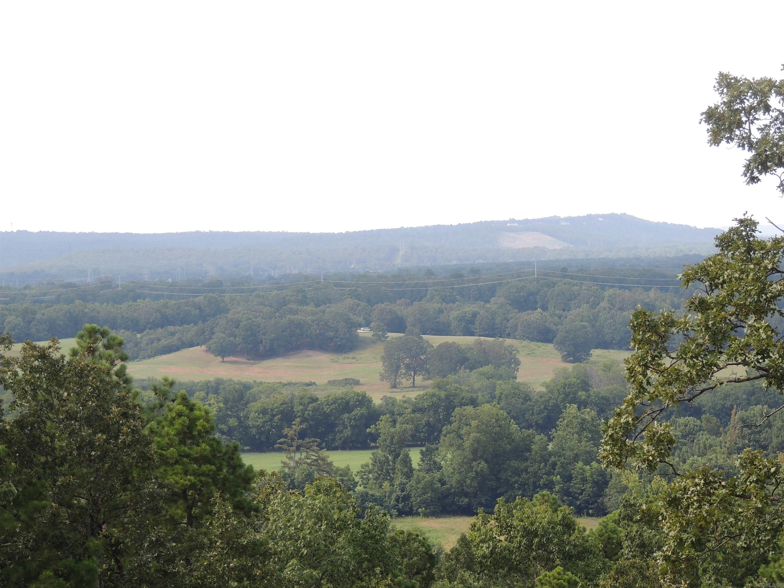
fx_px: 3511
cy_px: 294
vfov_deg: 9.6
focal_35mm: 155
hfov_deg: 12.7
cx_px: 392
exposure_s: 1/160
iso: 100
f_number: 4.4
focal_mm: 27.6
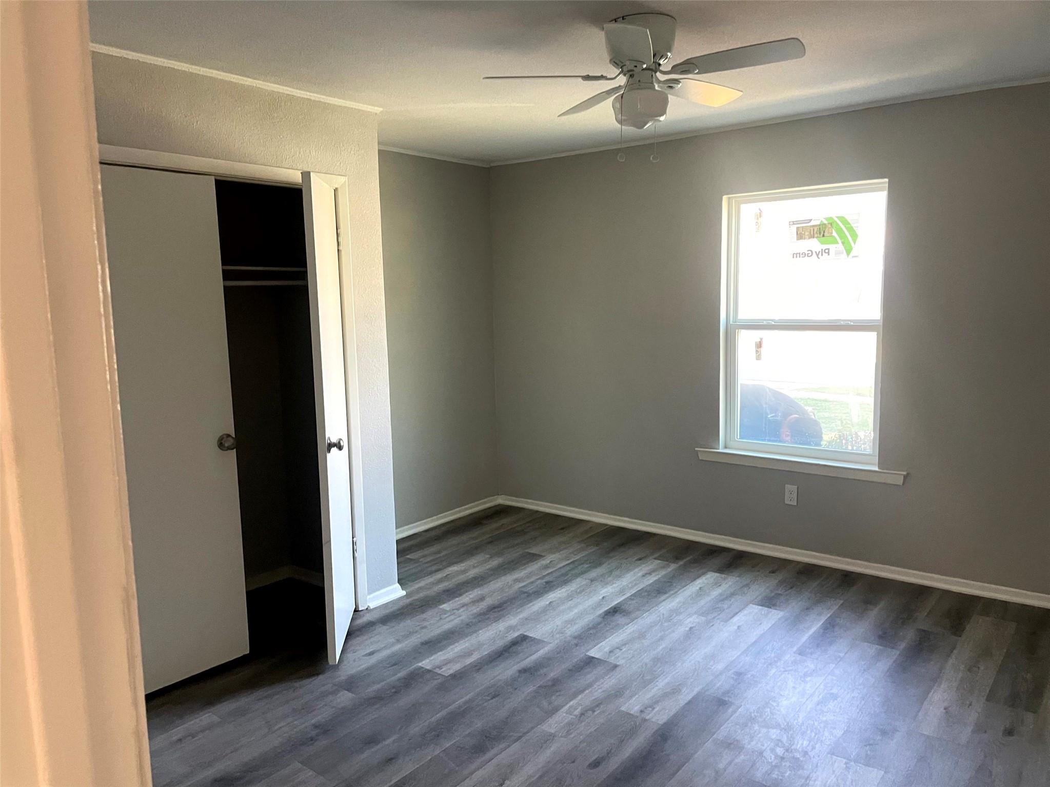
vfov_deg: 53.1
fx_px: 789
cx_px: 525
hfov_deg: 67.3
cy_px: 394
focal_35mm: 26
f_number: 1.6
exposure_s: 1/60
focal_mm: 4.2
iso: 200
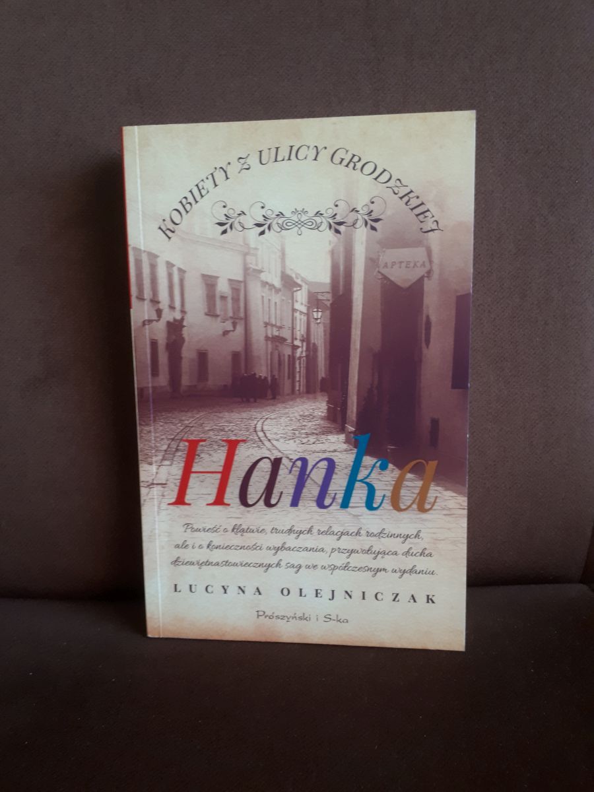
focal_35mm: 27
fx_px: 618
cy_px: 396
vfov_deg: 65.3
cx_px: 297
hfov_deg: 51.4
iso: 160
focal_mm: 3.6
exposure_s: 1/17
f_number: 1.9
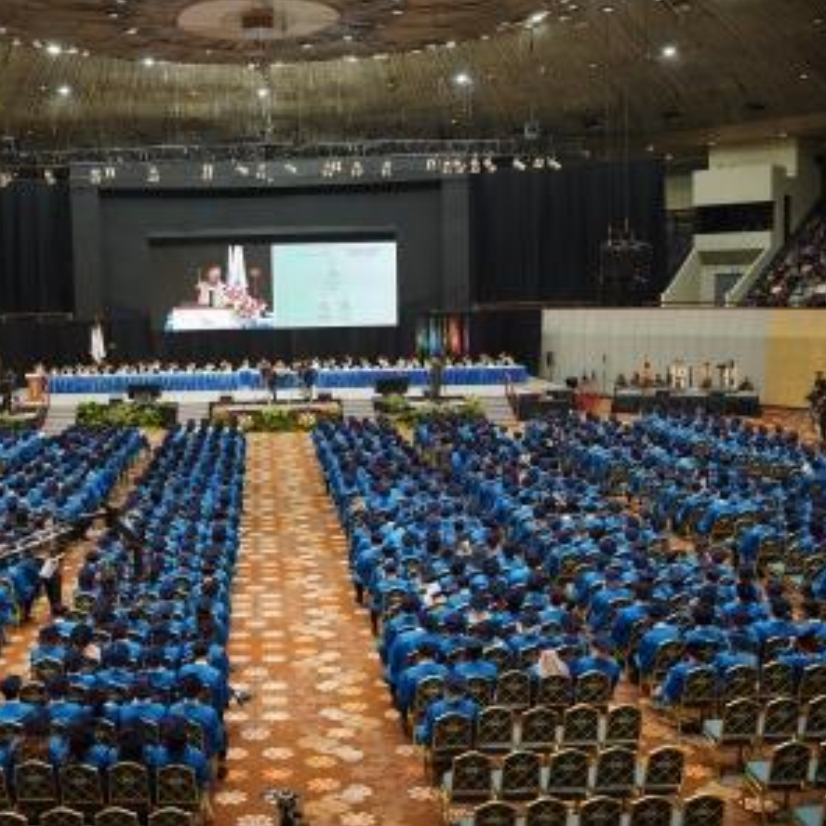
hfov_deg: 45.3
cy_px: 412
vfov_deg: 46.0
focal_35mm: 36
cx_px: 273
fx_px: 972
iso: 500
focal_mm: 28
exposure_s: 1/100
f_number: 2.8
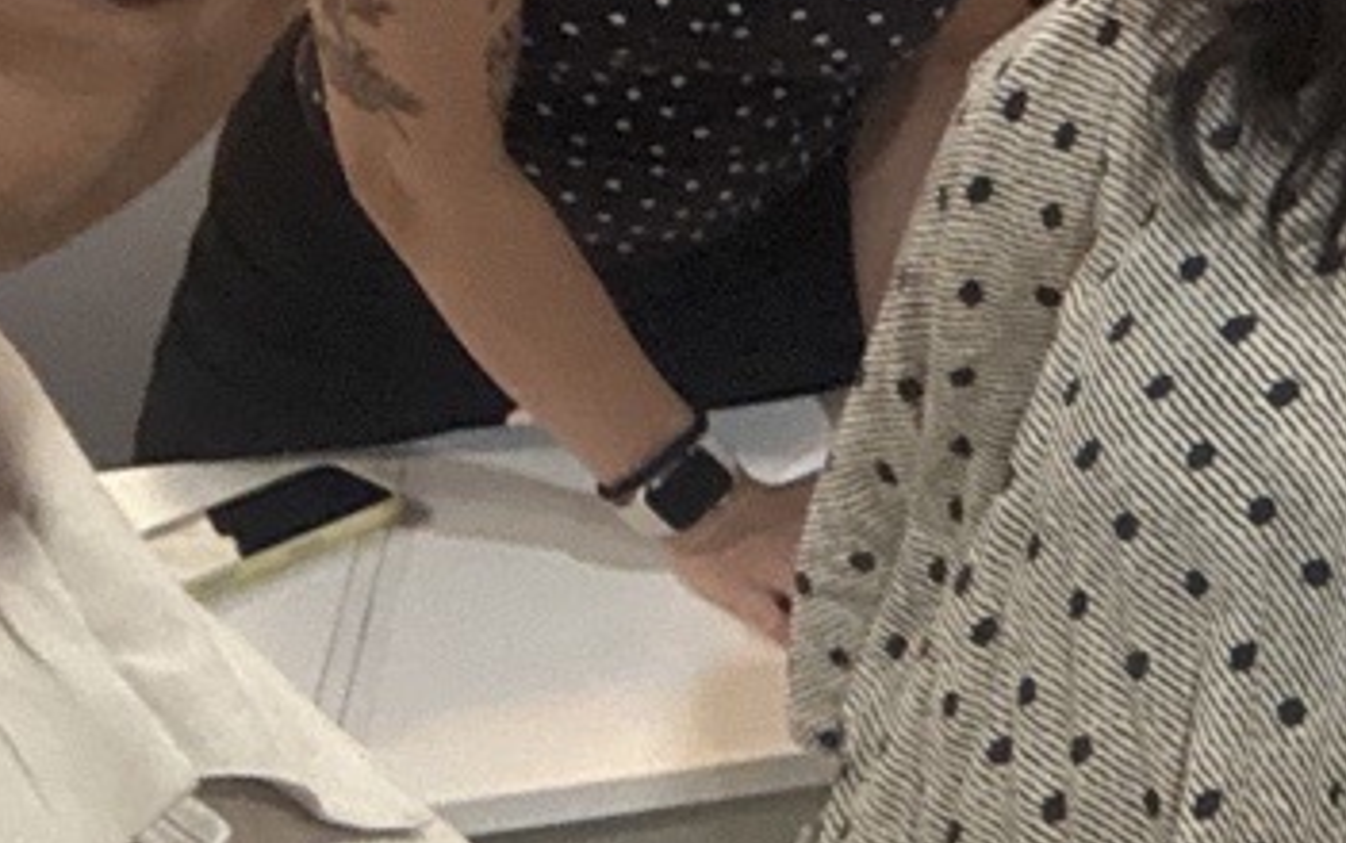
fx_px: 4075
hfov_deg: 15.1
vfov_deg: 11.7
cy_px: -31
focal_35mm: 111
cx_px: 2700
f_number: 1.9
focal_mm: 2.69
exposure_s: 1/50
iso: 250
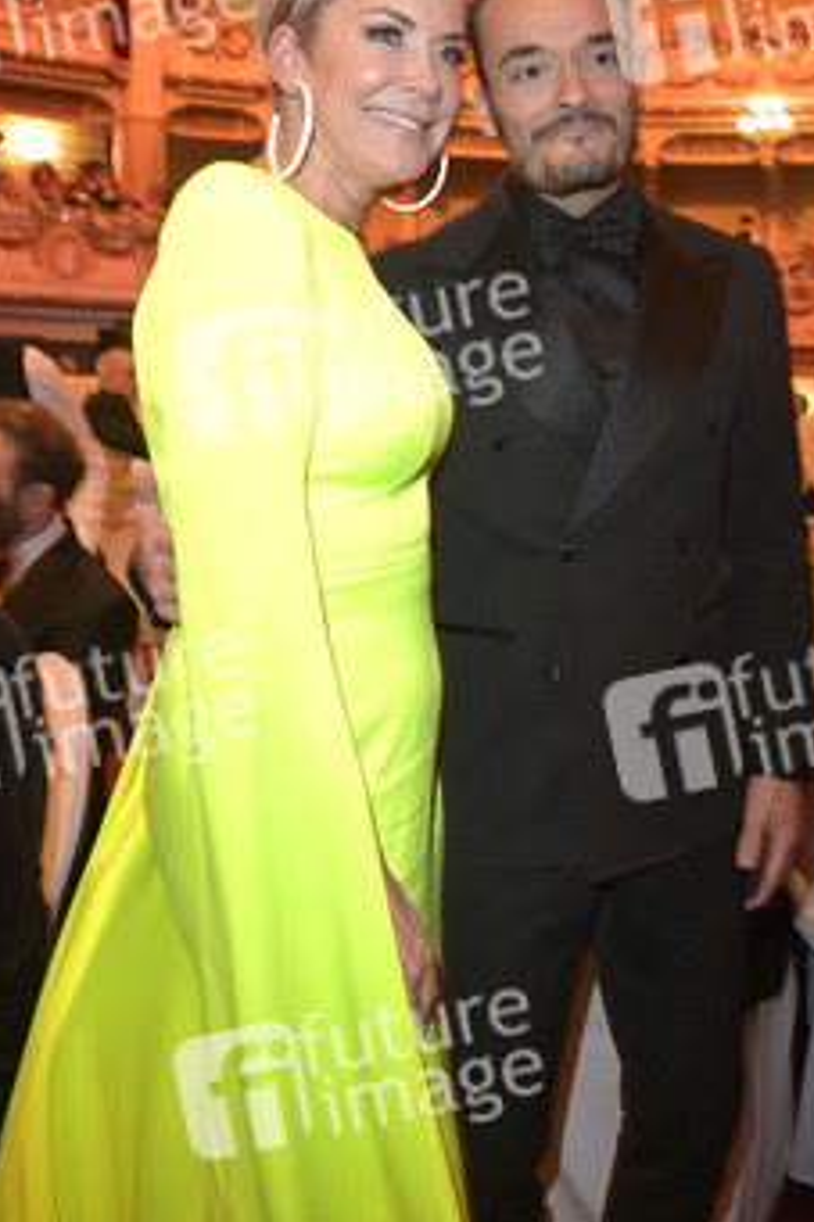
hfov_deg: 38.8
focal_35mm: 34
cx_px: 463
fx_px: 1154
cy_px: 538
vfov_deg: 55.7
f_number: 4.5
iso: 1600
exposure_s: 1/25
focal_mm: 29
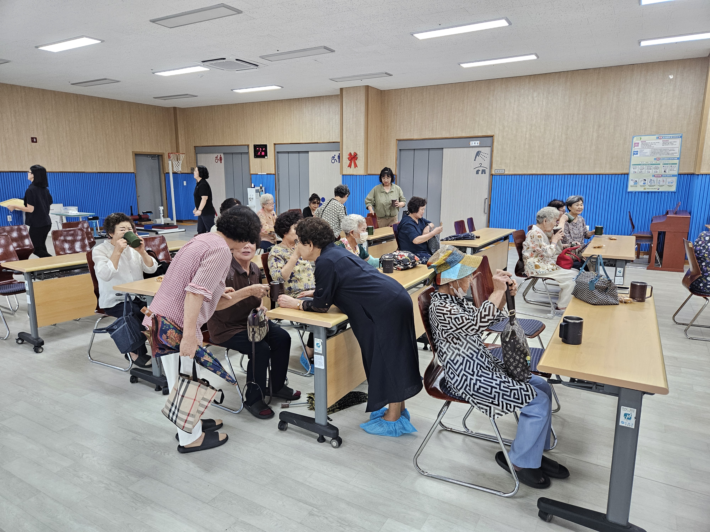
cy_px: 266
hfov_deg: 73.9
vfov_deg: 58.9
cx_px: 355
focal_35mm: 23
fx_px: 472
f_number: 1.8
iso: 250
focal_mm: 5.4
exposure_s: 1/120
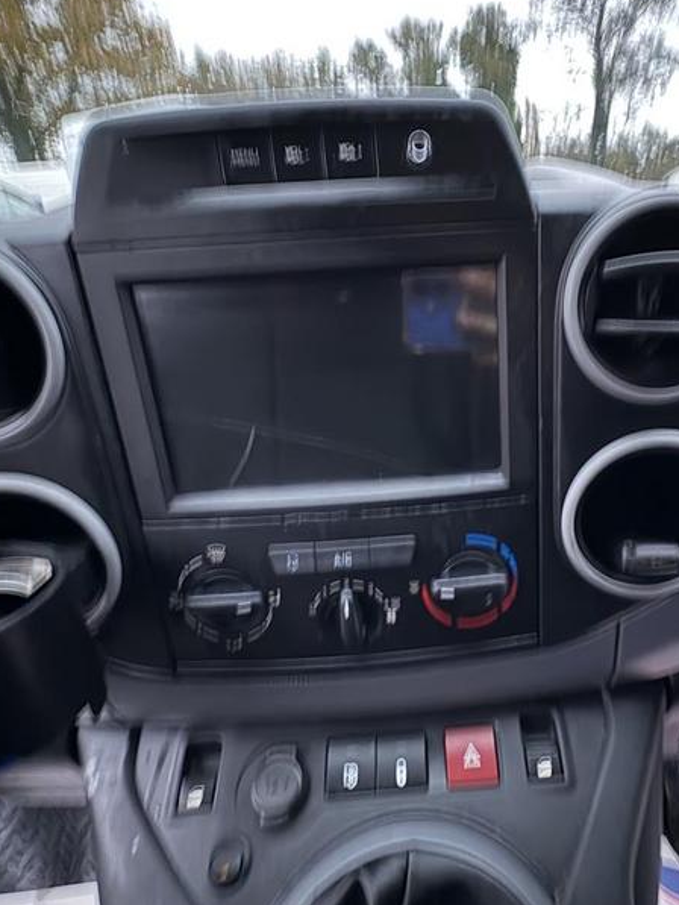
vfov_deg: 79.0
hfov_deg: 62.1
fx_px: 549
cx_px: 444
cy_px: 462
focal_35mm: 21
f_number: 2.2
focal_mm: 2.22
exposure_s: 1/8
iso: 400
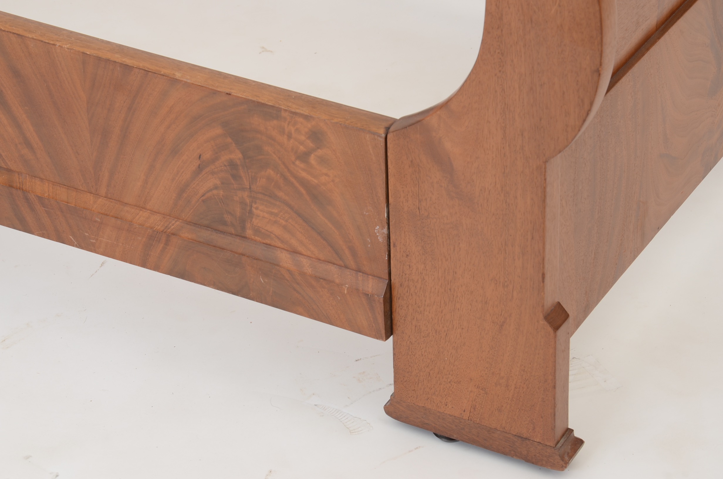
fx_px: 2255
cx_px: 362
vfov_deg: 12.1
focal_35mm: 112
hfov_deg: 18.2
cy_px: 240
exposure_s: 1/125
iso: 125
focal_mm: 75
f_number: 10
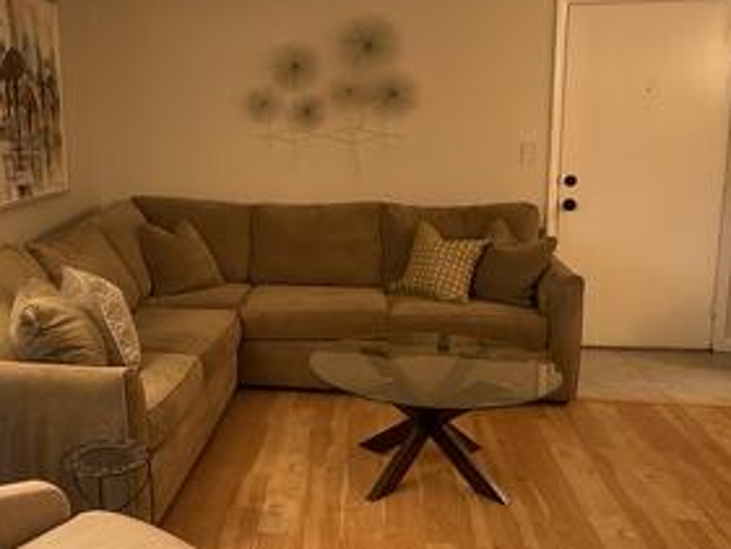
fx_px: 782
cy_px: 271
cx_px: 226
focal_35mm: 37
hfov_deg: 49.0
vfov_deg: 38.7
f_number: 1.8
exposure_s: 1/60
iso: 250
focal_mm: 4.25
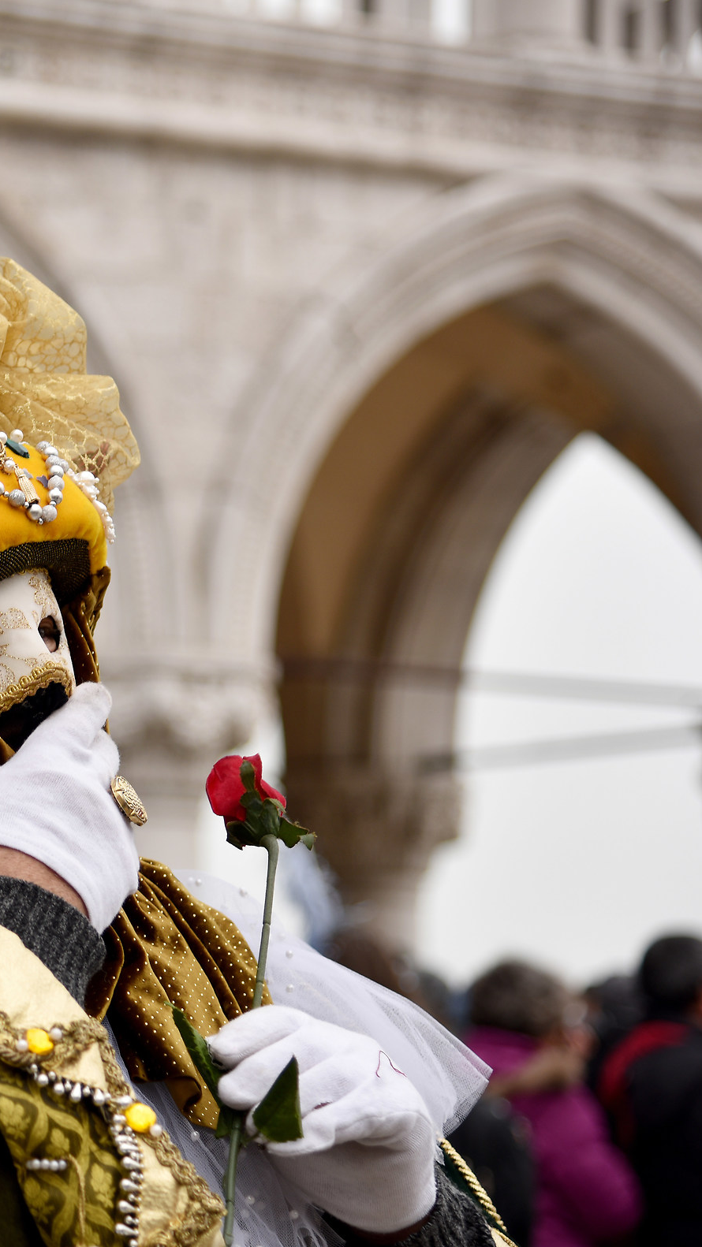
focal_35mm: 124
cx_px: -147
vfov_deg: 17.3
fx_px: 4103
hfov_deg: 9.6
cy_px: 623
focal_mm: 78
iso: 100
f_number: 4
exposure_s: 1/200
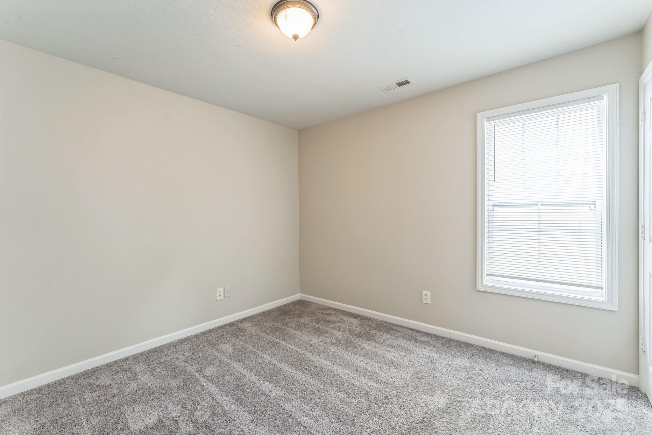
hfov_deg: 98.9
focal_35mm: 15
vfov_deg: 75.8
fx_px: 279
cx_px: 326
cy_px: 218
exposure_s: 1/8
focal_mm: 15.4
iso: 200
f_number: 9
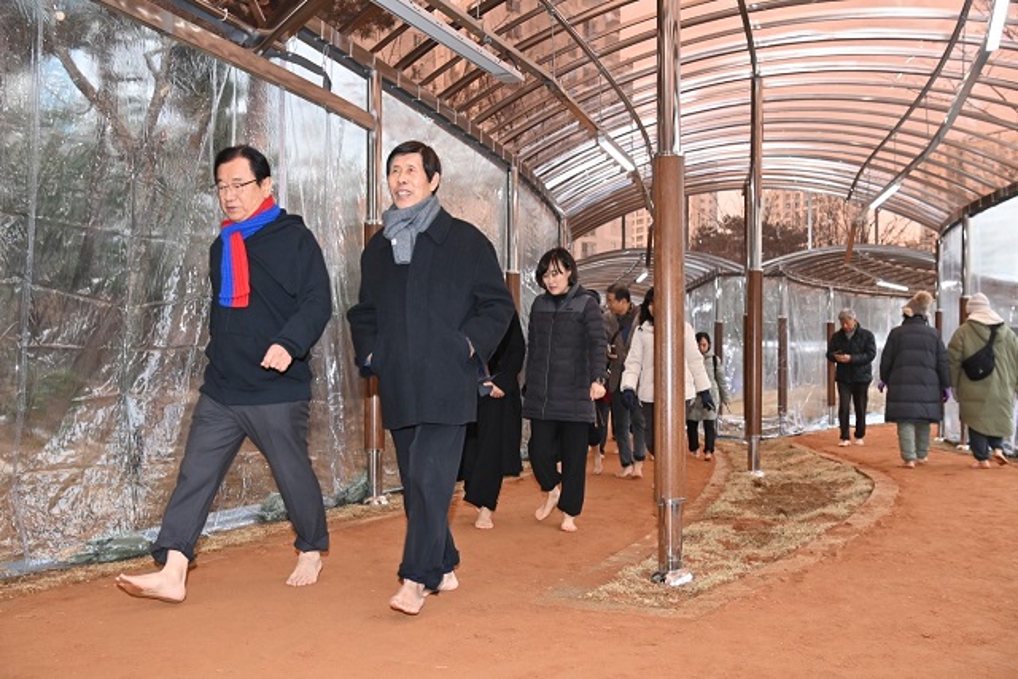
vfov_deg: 37.9
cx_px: 509
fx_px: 990
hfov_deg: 54.4
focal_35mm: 35
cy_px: 340
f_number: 6.3
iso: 800
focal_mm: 35
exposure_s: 1/125
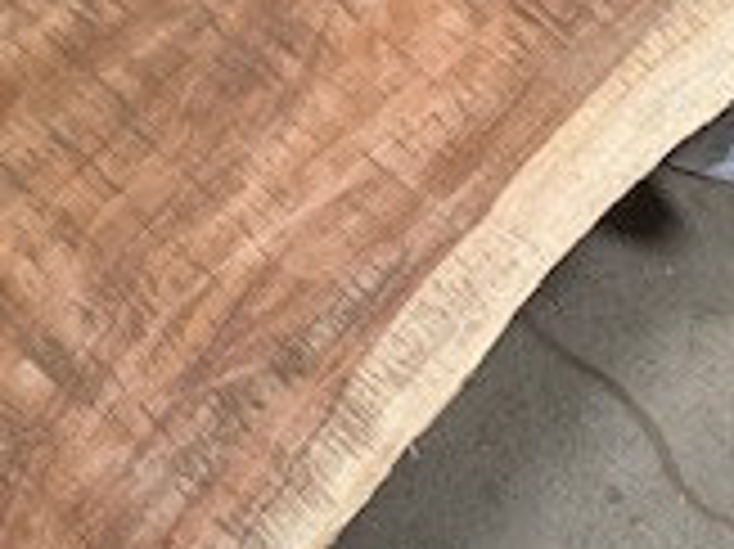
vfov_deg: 14.4
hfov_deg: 19.3
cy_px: 104
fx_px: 2161
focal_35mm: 102
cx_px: 315
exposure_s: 1/60
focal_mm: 4.25
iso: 200
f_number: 1.8
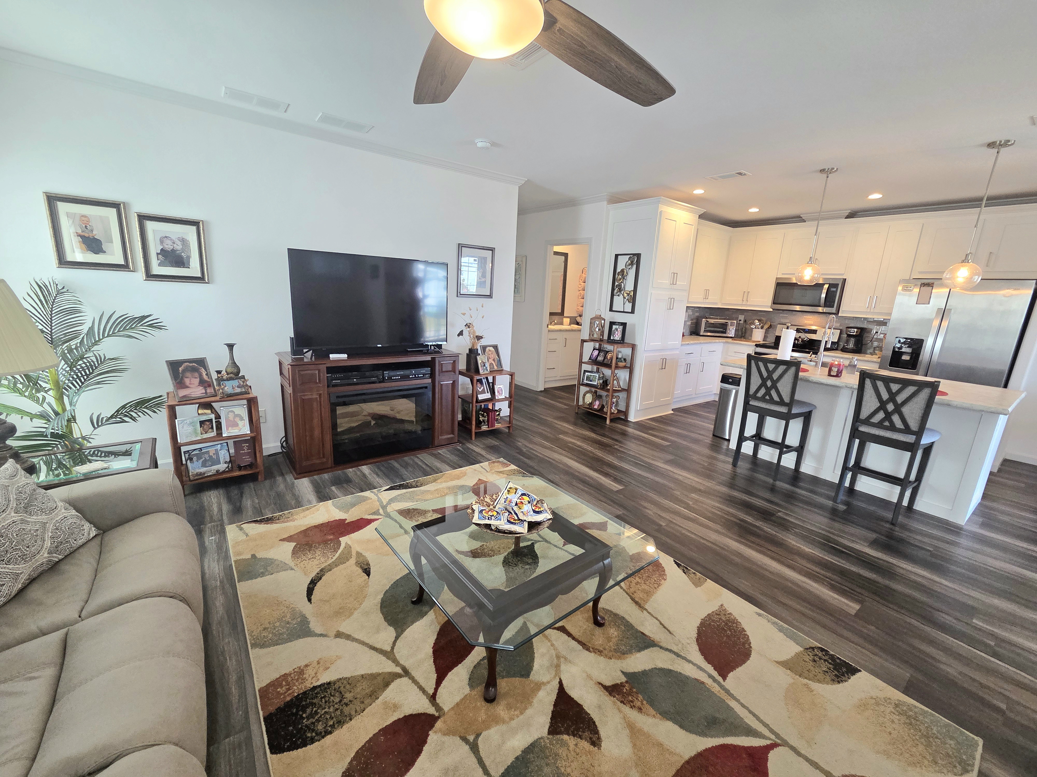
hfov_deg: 106.2
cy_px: 388
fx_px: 389
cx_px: 518
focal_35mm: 13
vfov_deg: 89.9
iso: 200
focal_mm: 2.2
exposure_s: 1/120
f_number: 2.2
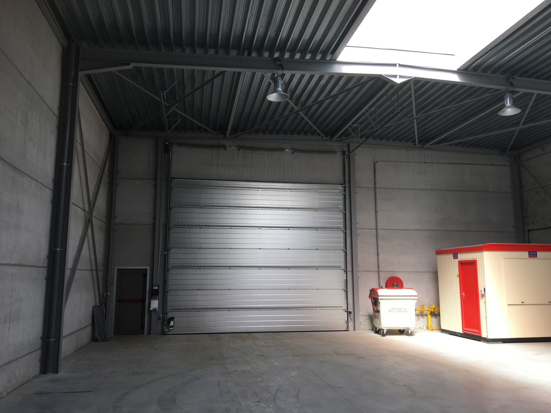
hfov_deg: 61.7
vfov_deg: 48.2
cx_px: 276
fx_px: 462
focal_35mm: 29
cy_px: 206
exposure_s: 1/146
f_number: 2.2
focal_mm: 4.15
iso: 25
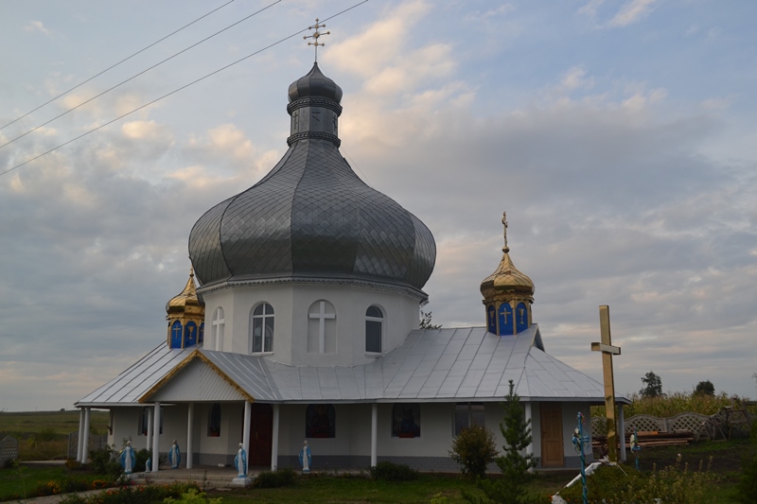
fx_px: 757
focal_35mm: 36
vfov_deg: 36.9
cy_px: 252
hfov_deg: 53.1
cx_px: 378
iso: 200
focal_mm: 24
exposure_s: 1/250
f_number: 5.6
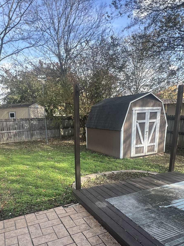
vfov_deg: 67.3
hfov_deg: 54.6
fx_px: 177
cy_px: 166
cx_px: 77
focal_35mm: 25
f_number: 1.8
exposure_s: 1/294
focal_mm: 1.57
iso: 32
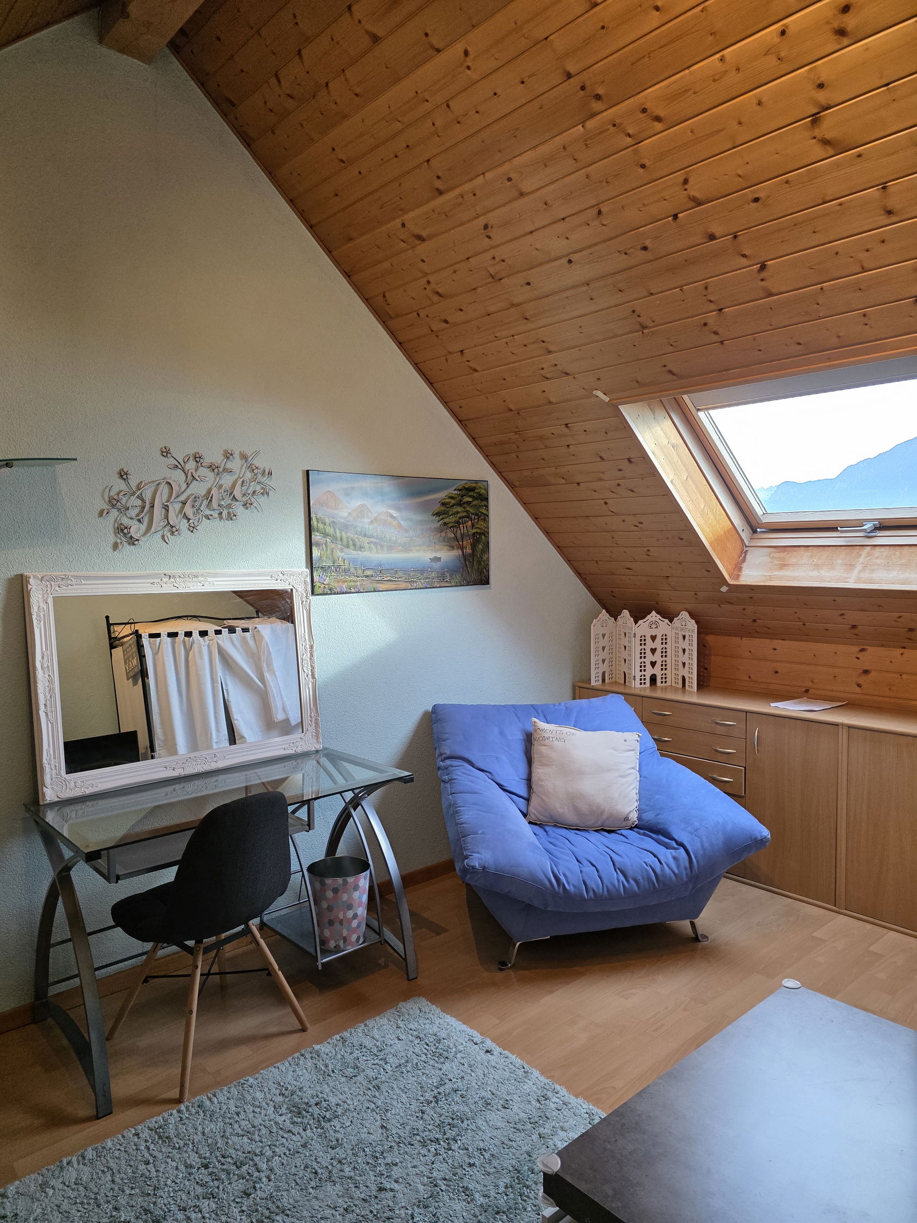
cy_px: 612
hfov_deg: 58.9
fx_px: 812
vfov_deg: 73.9
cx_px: 458
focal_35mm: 23
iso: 200
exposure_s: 1/180
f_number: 1.7
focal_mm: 6.3
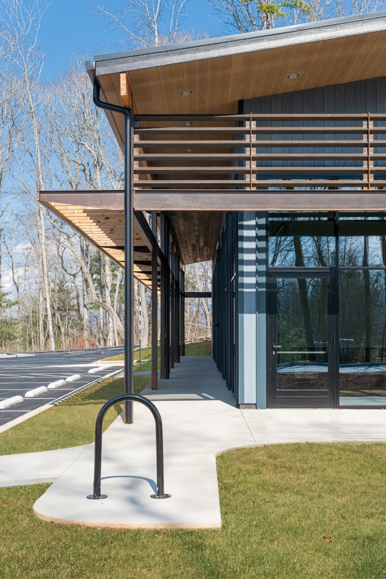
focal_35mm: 49
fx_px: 788
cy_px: 319
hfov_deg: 27.5
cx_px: 203
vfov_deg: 40.3
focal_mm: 43
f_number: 8
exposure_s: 1/800
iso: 200
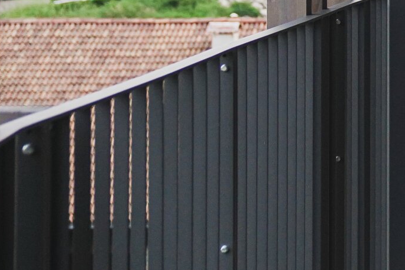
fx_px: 1598
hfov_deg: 13.5
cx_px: 627
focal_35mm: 142
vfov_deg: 9.5
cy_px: -96
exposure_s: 1/1250
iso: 1250
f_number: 2.8
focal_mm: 38
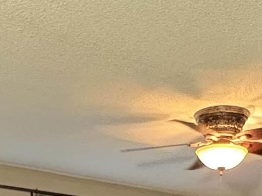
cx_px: 152
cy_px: 329
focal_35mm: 80
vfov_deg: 16.2
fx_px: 605
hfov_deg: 24.4
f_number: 2.2
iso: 800
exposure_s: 1/60
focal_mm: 2.22
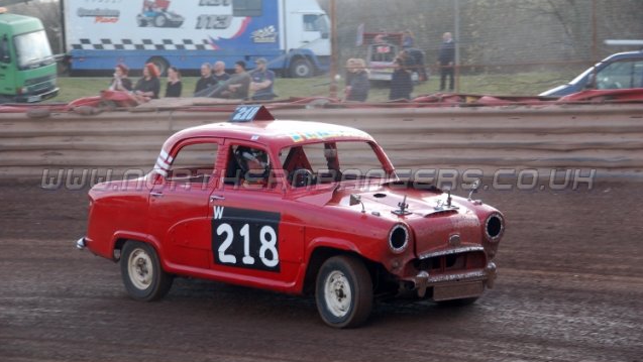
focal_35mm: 123
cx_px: 322
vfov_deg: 9.9
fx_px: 2098
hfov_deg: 17.4
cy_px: 183
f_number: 5.6
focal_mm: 78
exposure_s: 1/500
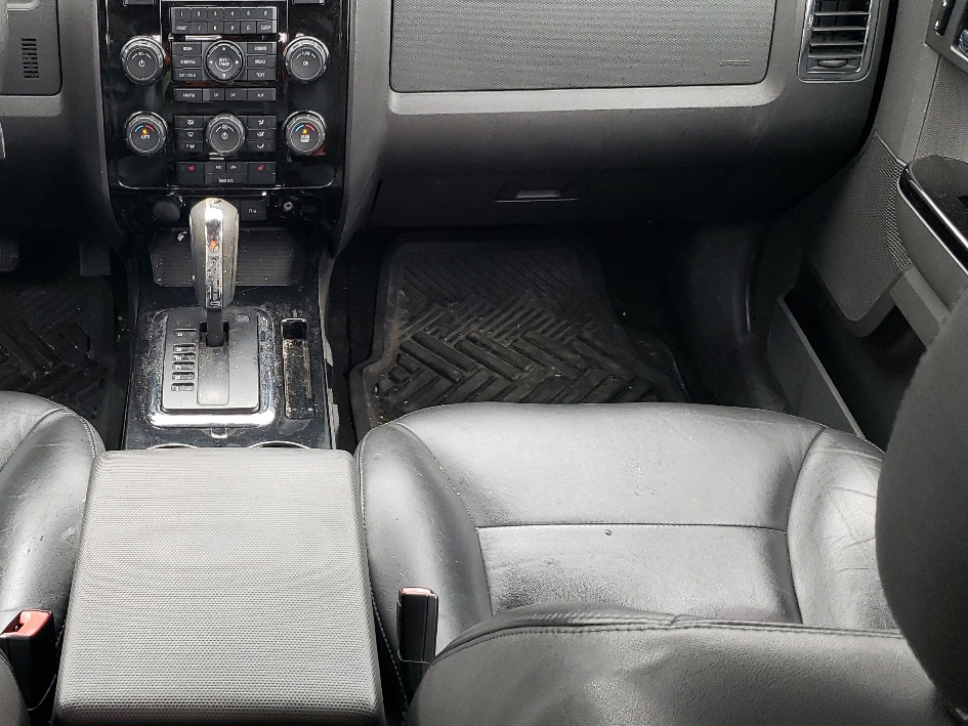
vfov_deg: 32.9
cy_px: 379
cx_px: 221
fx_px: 1231
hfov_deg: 41.4
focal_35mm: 44
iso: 97
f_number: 1.5
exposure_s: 1/100
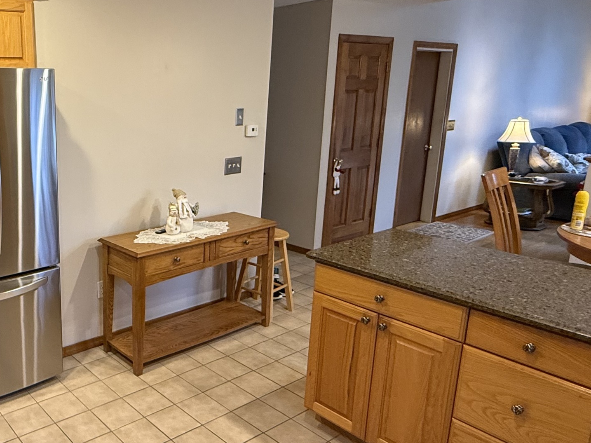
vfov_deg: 46.7
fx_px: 512
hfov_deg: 53.9
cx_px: 82
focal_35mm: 30
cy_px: 201
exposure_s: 1/60
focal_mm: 2.22
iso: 400
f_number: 2.2
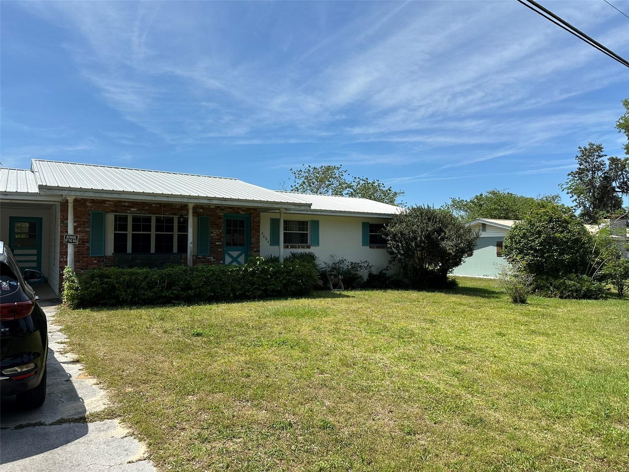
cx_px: 314
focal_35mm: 24
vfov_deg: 56.8
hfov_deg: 71.6
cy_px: 236
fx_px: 436
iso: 80
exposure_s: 1/5848
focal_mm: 6.86
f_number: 1.78
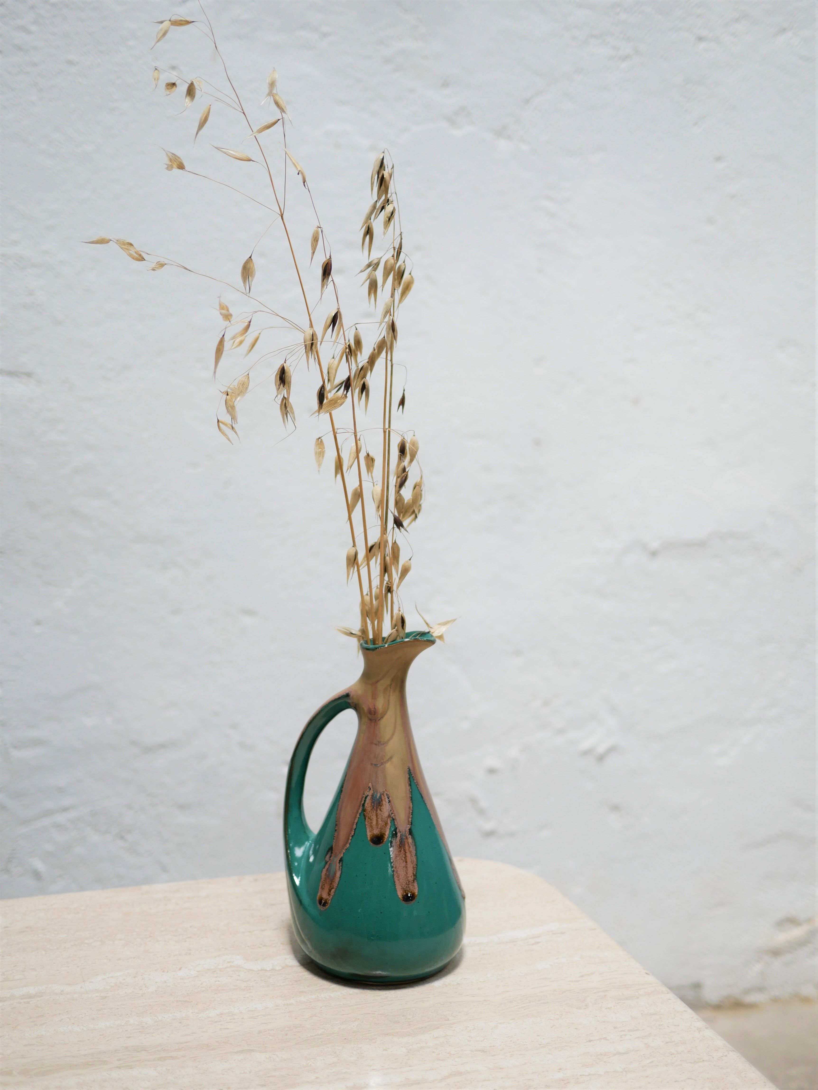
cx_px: 409
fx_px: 1259
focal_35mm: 40
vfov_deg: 46.8
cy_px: 545
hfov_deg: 36.0
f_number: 1.7
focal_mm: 20
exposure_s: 1/60
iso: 200
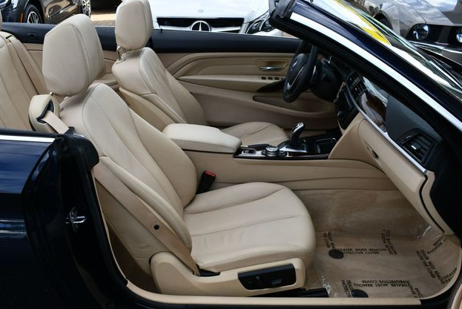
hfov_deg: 51.9
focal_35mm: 37
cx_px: 235
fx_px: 475
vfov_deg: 36.0
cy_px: 152
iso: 200
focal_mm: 18
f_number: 7.1
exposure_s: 1/250
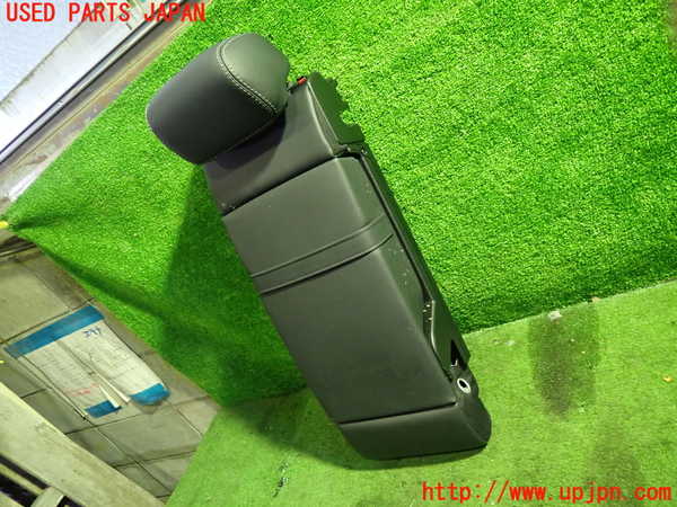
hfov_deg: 69.4
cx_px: 338
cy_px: 254
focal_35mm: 25
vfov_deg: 54.9
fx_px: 489
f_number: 2
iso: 640
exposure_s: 1/30
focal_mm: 4.5
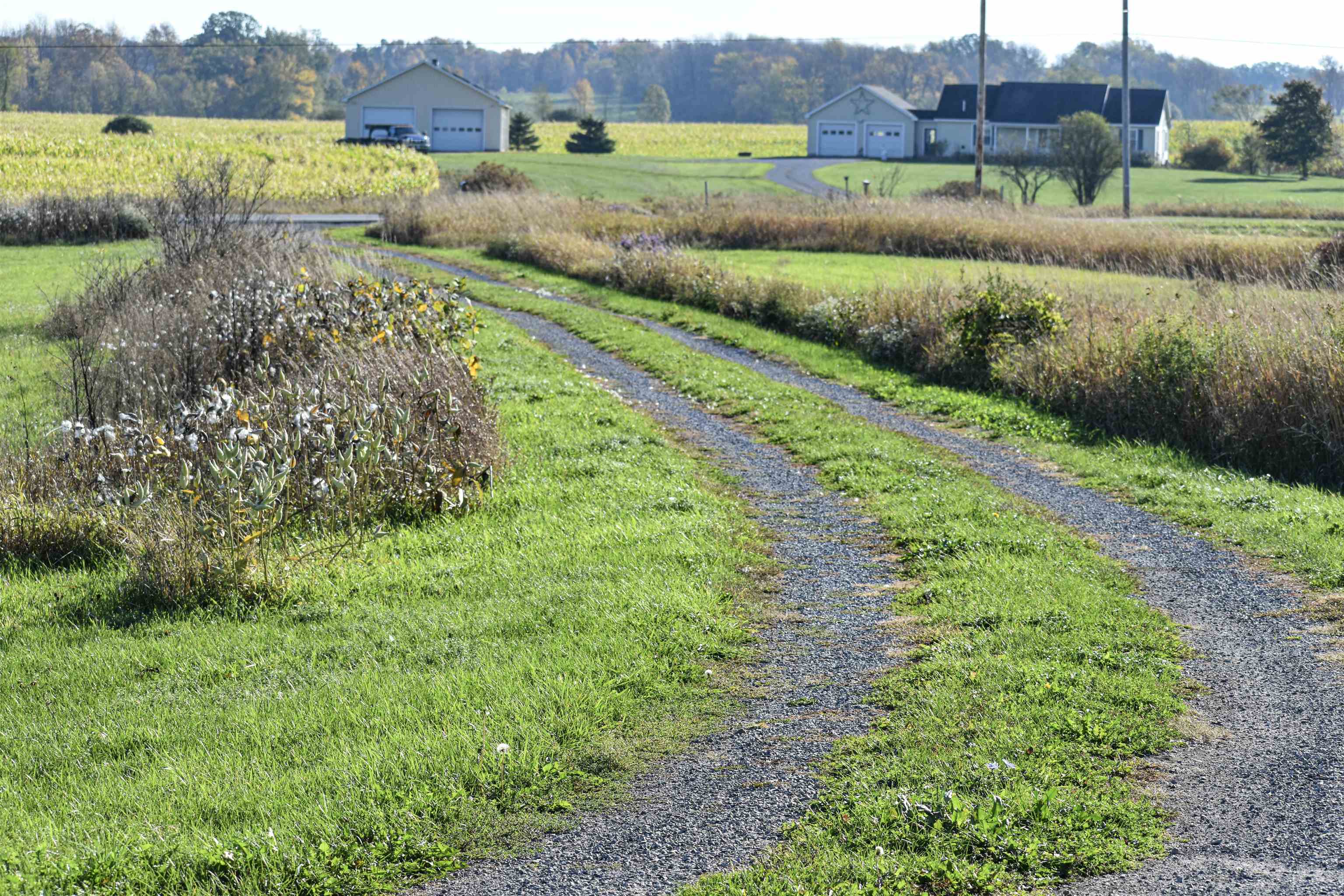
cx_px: 672
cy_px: 448
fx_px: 3920
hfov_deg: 19.5
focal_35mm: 105
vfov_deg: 13.0
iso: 200
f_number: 7.1
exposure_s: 1/500
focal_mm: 70
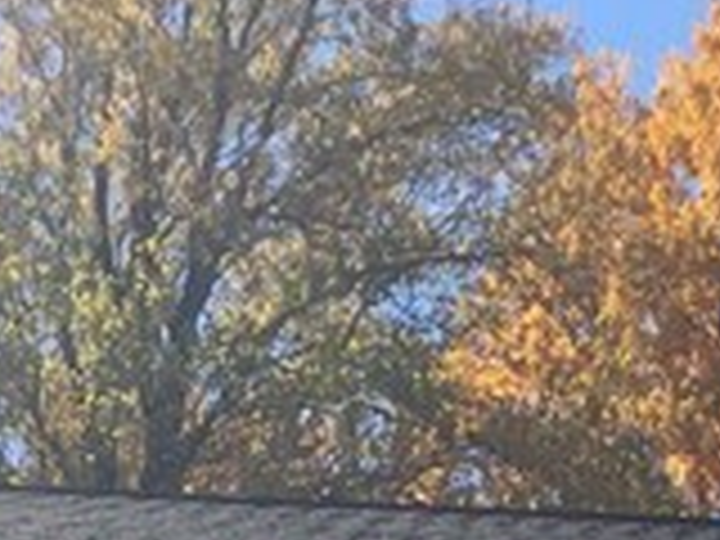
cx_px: 135
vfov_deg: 7.1
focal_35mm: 186
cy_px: 1606
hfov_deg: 10.6
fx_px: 3869
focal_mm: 4.15
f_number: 2.2
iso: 32
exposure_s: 1/1647
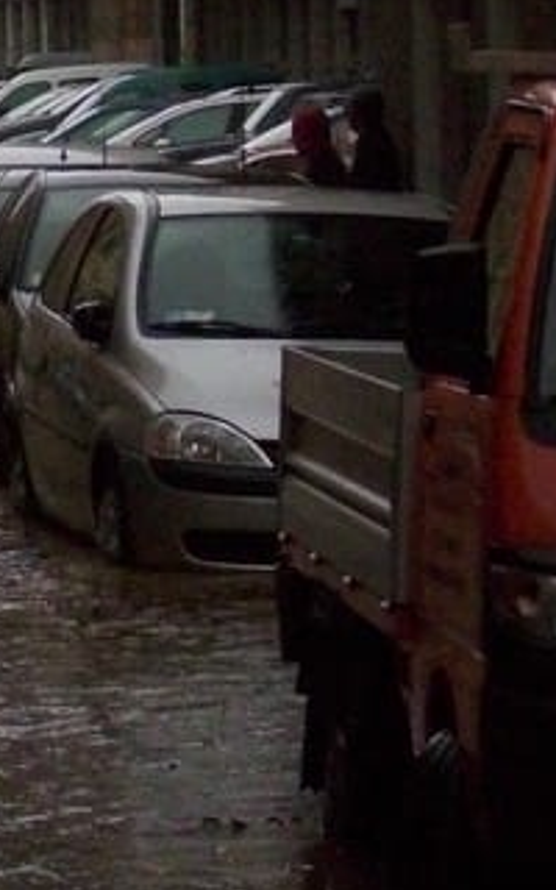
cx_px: -509
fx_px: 6110
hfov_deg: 5.1
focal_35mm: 252
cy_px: 95
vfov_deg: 8.3
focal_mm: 18.6
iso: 200
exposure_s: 1/60
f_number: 5.2
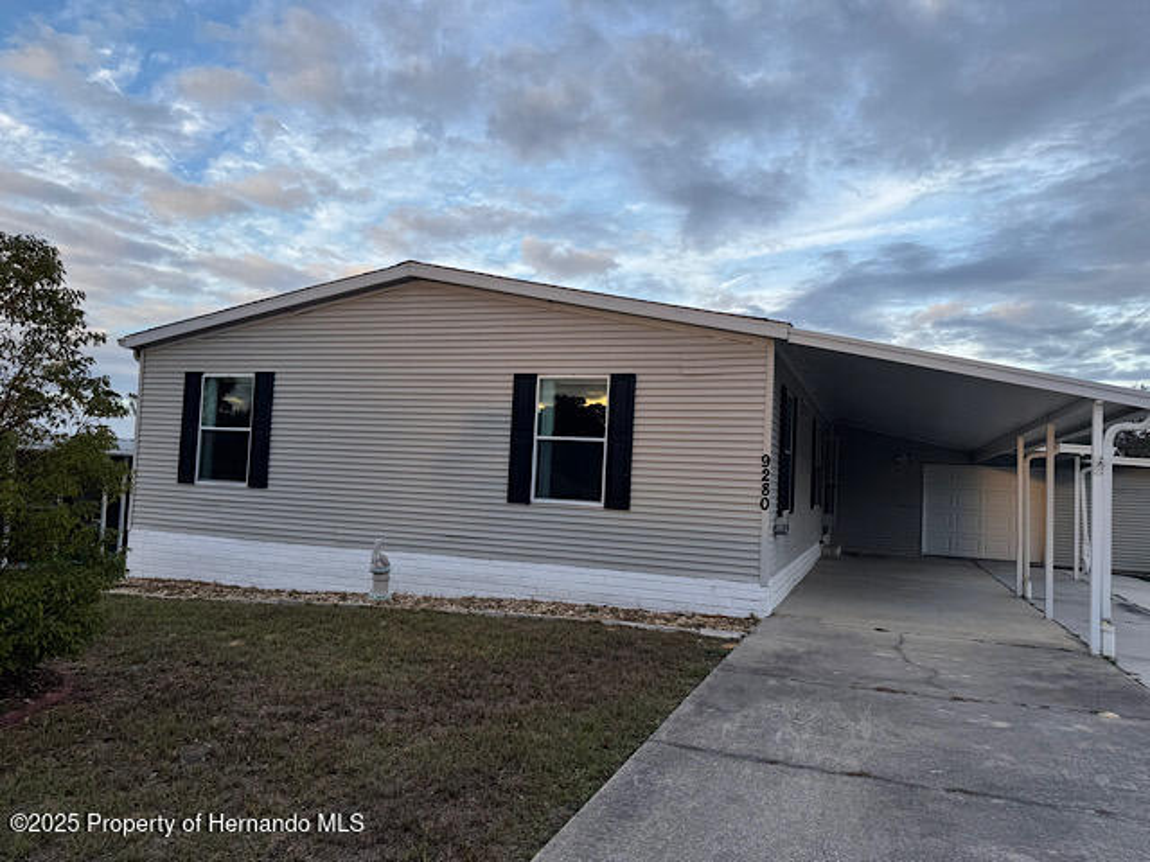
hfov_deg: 71.6
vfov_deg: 56.8
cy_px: 431
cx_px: 575
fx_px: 797
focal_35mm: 24
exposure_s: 1/780
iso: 80
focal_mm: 6.76
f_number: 1.78
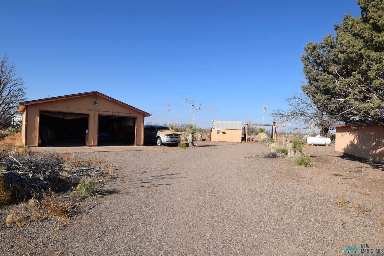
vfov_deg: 63.2
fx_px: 208
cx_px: 192
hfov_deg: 85.4
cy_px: 128
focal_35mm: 20
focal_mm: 13
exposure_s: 1/400
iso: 200
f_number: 10
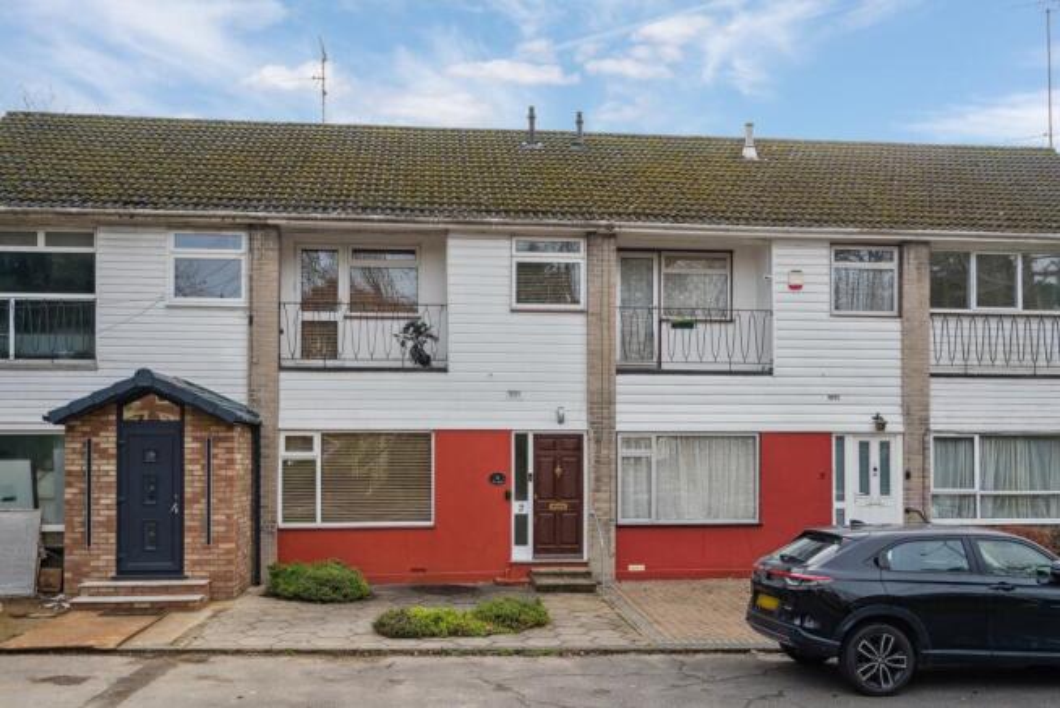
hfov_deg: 58.7
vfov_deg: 41.2
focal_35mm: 32
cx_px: 530
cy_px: 354
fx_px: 943
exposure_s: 1/60
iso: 640
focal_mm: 32
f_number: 10
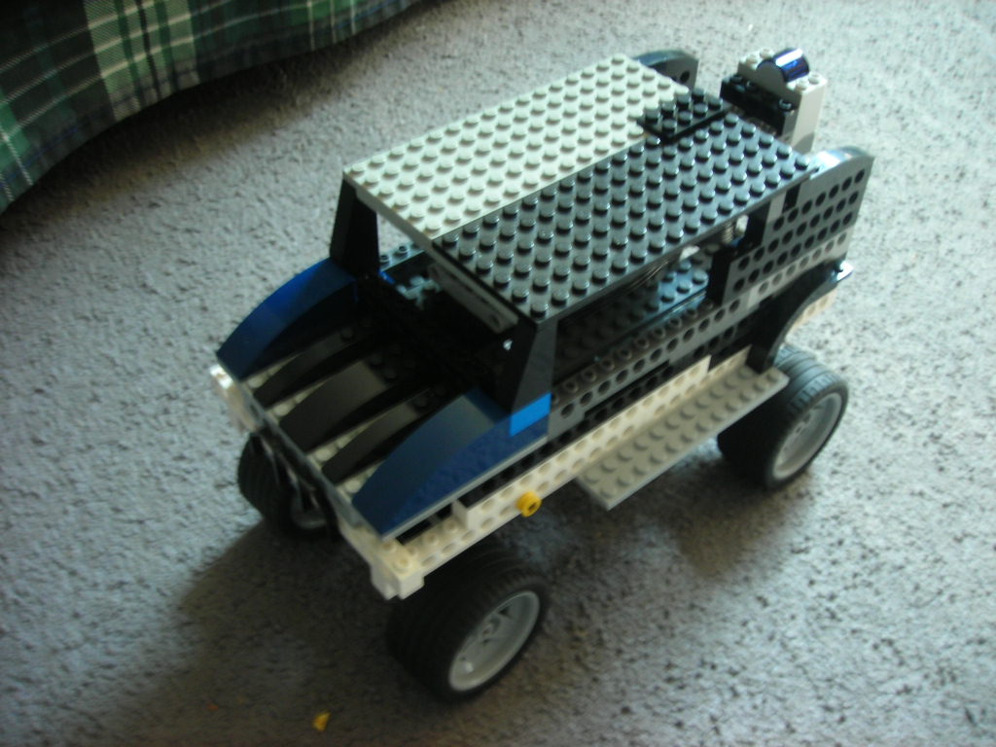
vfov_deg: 37.7
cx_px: 498
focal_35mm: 38
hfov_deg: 49.0
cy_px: 374
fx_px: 1093
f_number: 3.2
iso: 67
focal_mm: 6.3
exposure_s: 1/4.4
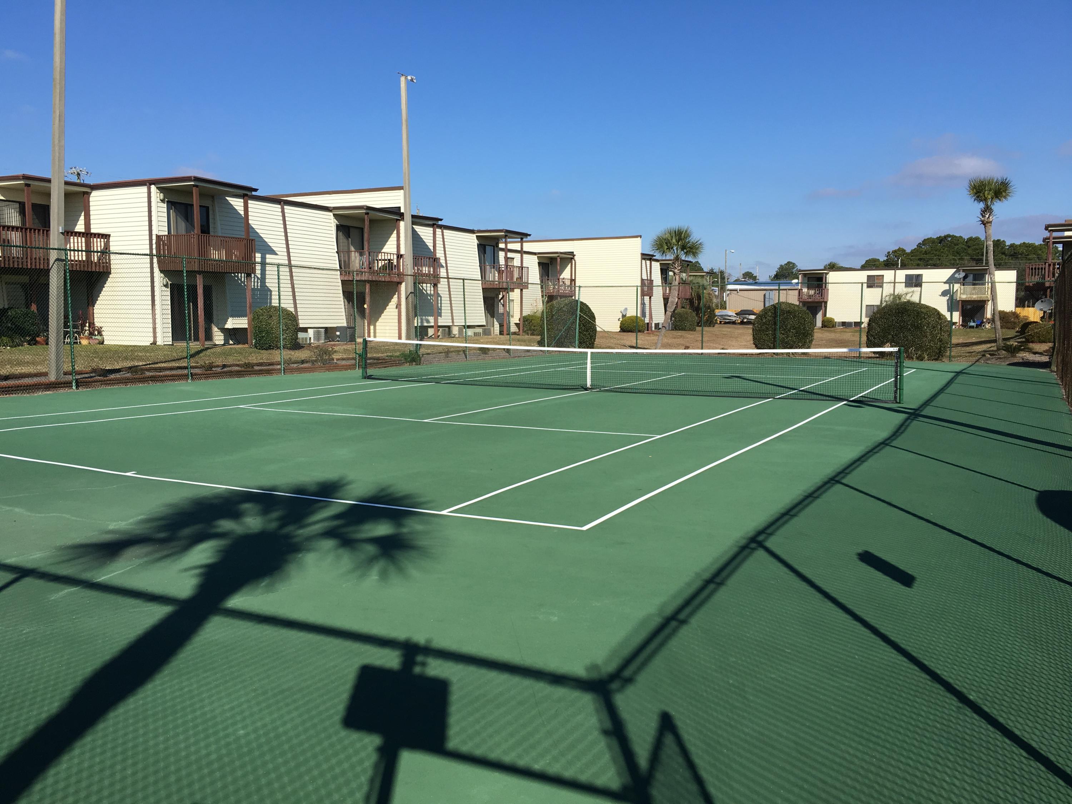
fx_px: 898
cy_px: 402
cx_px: 536
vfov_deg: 48.2
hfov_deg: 61.7
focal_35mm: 29
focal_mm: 4.15
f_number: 2.2
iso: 25
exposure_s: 1/1972
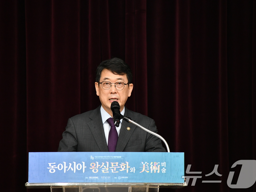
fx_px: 2411
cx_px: 119
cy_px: 96
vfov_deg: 4.6
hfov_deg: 6.1
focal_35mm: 326
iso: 3200
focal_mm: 300
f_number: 6.3
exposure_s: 1/125
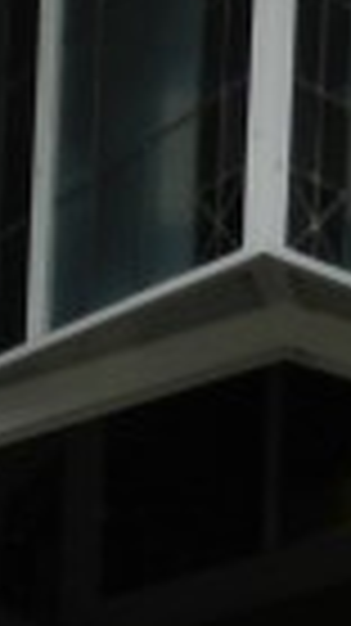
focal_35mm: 377
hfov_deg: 3.1
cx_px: -1116
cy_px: 1180
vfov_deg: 5.6
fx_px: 6249
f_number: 4.6
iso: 160
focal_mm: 10.7
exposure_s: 1/400
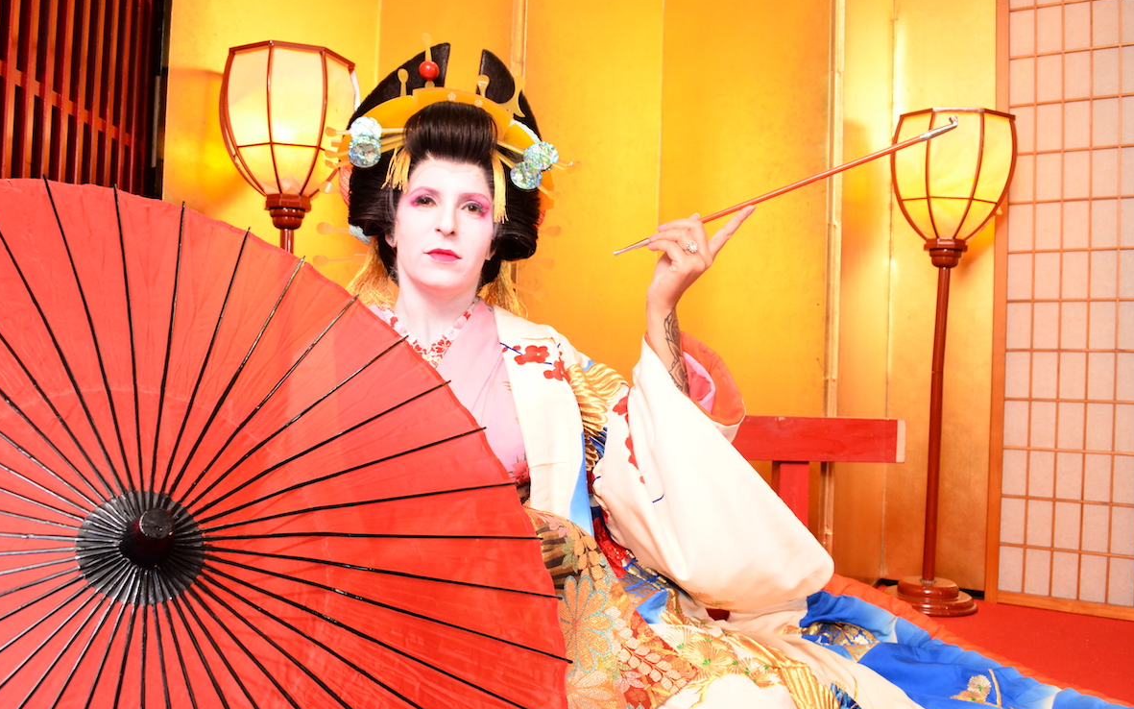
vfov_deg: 40.6
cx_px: 567
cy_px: 376
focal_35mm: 31
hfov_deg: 61.2
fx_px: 958
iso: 2000
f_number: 8
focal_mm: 20
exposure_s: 1/100
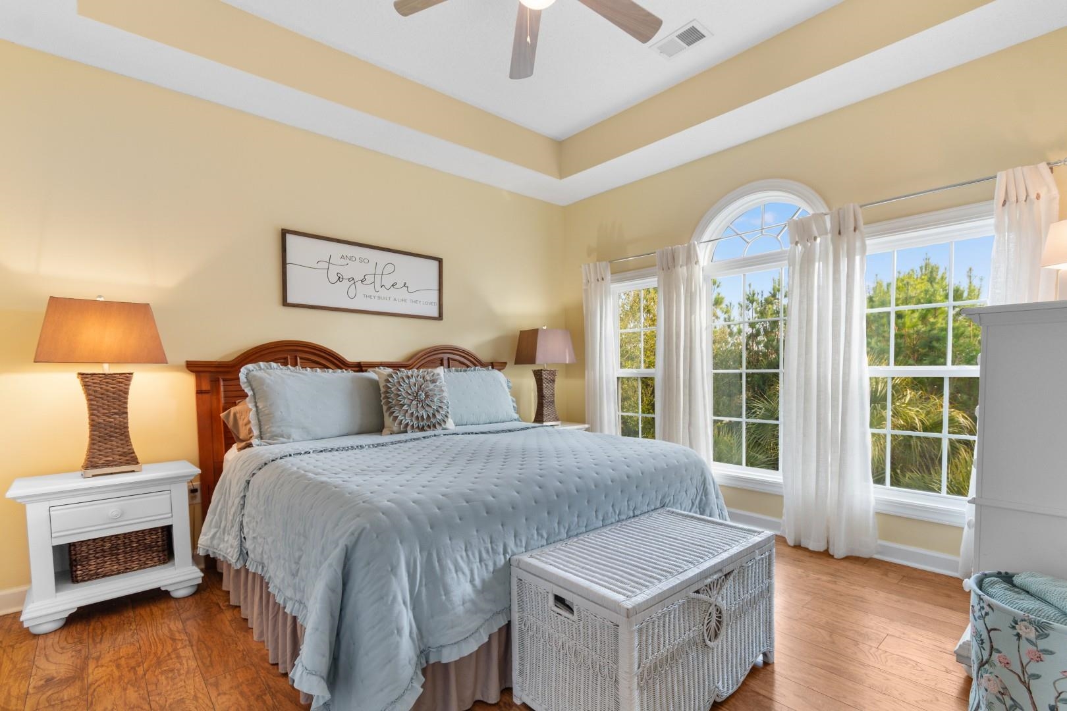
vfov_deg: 77.3
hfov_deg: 100.4
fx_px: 445
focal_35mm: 15
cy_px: 356
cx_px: 534
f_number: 4.5
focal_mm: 10
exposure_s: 1/10
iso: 100
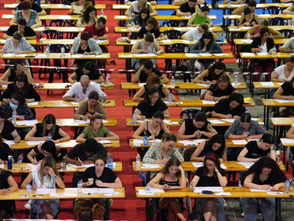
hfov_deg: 9.1
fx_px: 1852
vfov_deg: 6.8
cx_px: 153
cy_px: 111
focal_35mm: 218
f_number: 5.6
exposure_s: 1/125
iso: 2500
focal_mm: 200
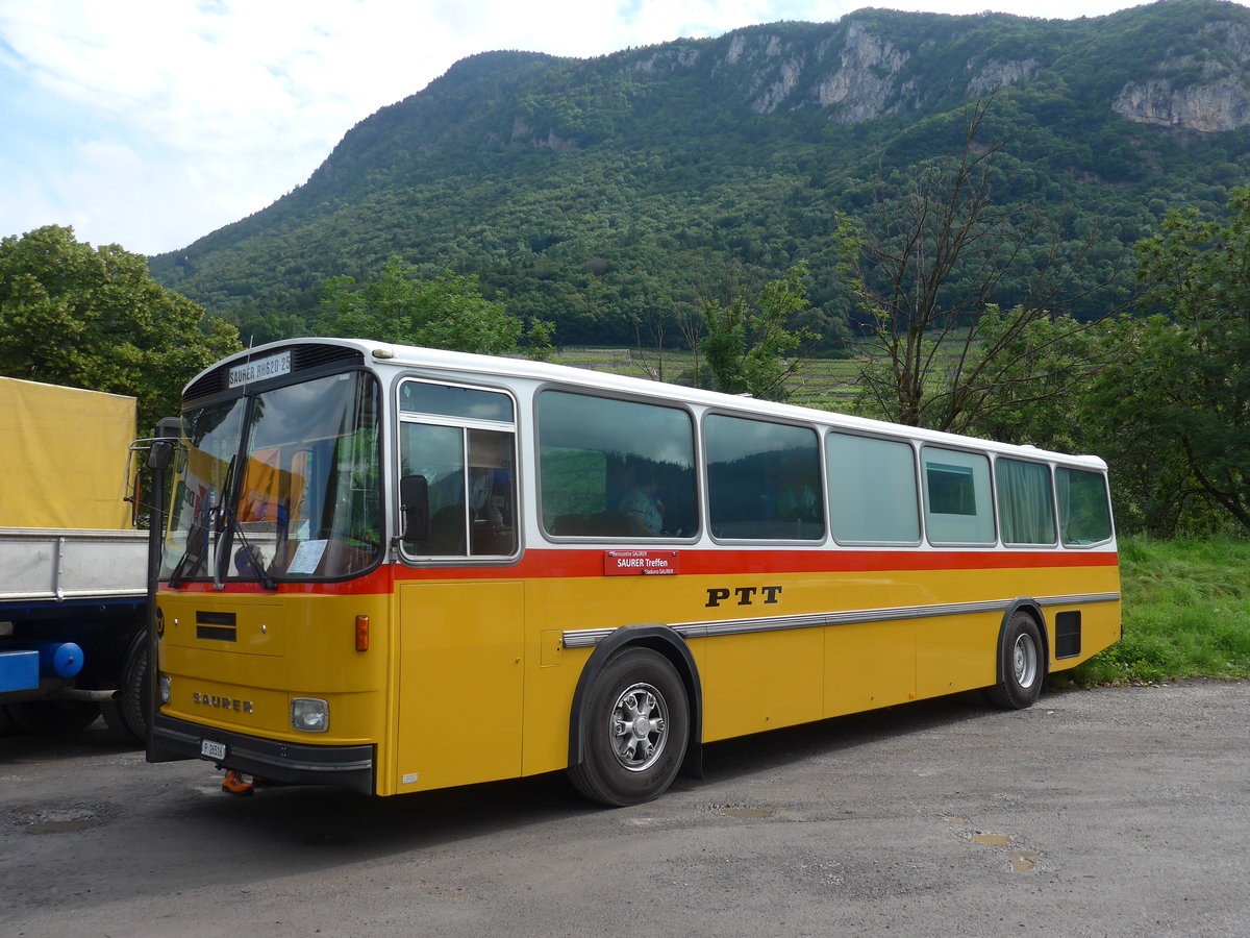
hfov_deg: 61.7
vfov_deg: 48.2
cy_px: 469
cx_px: 625
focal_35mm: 29
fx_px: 1047
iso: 80
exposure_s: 1/1000
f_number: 2.8
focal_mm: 6
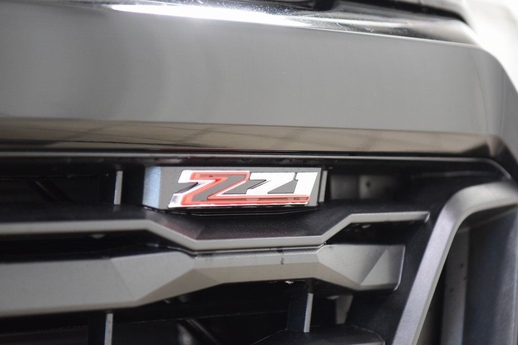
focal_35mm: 105
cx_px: 259
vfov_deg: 13.0
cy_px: 172
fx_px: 1511
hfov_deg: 19.5
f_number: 2.8
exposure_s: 1/25
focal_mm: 70
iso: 1600
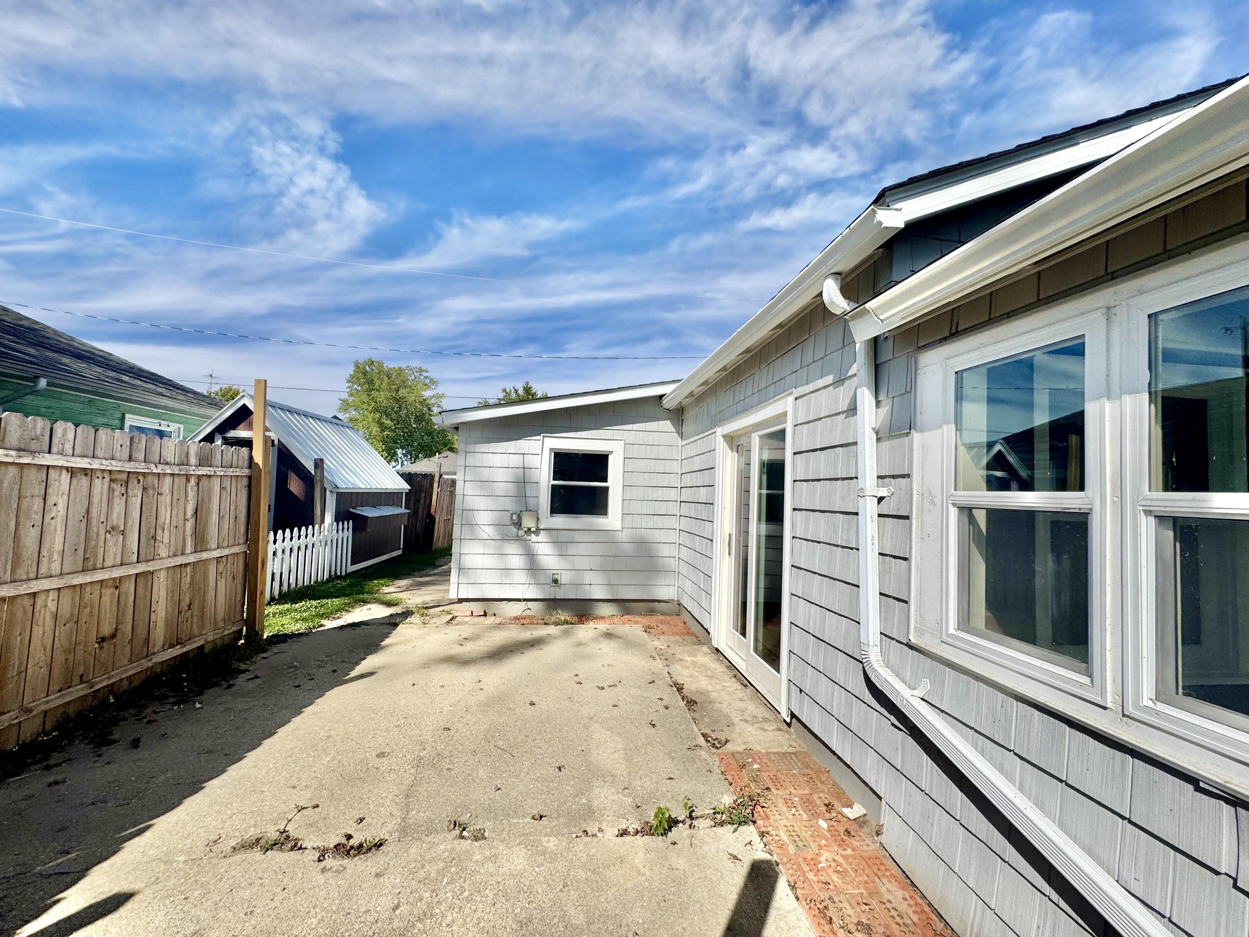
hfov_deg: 102.1
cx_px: 624
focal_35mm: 14
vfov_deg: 85.7
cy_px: 468
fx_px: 505
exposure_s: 1/3906
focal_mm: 2.22
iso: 40
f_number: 2.2
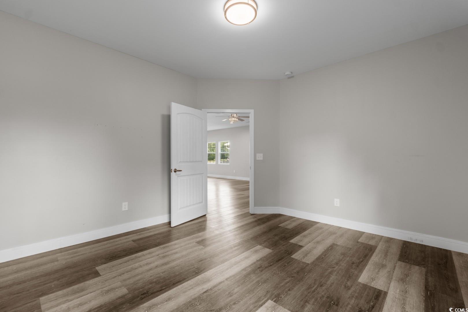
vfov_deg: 77.3
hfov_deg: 100.4
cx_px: 234
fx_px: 195
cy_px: 156
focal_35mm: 15
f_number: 4.5
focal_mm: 10
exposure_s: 1/2
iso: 100
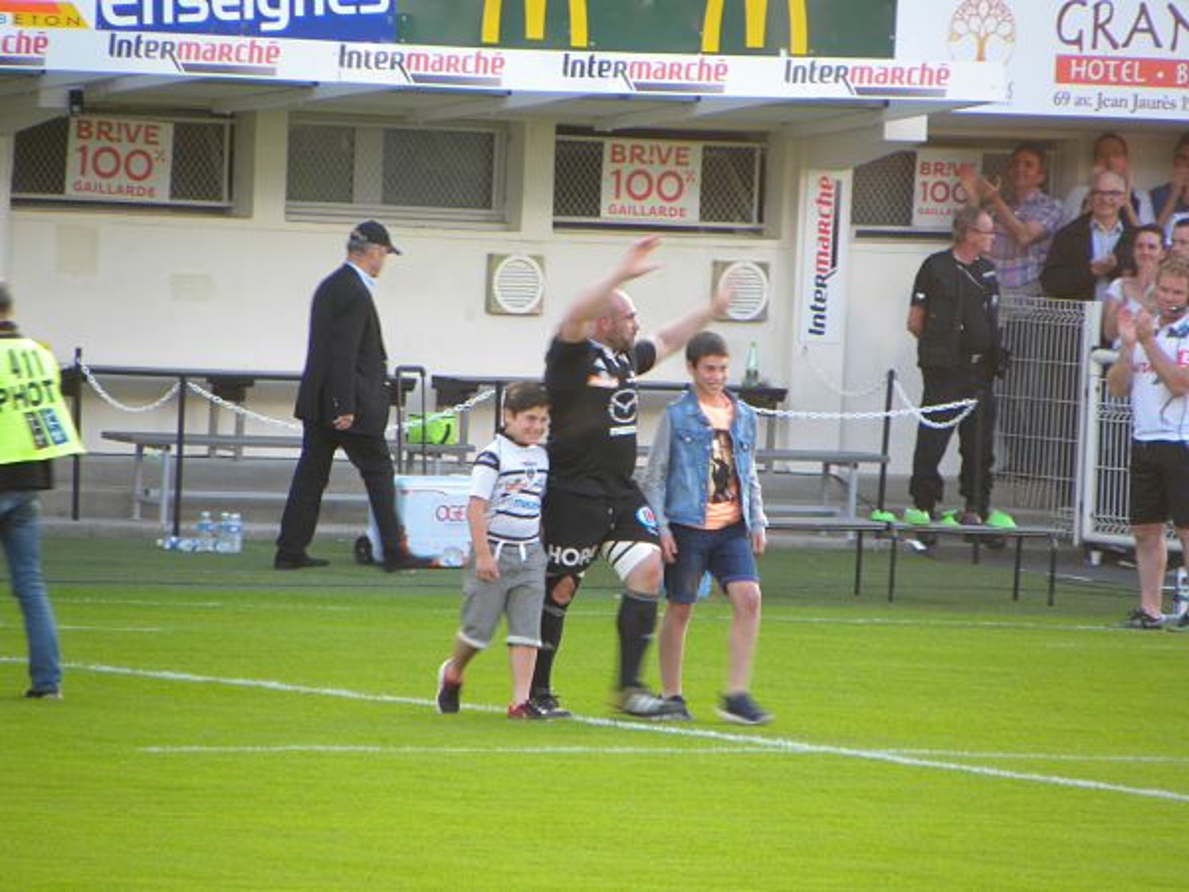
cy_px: 446
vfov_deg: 2.4
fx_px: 21433
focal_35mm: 624
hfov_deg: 3.2
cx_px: 594
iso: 85
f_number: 5
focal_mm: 110.4
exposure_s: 1/34.3
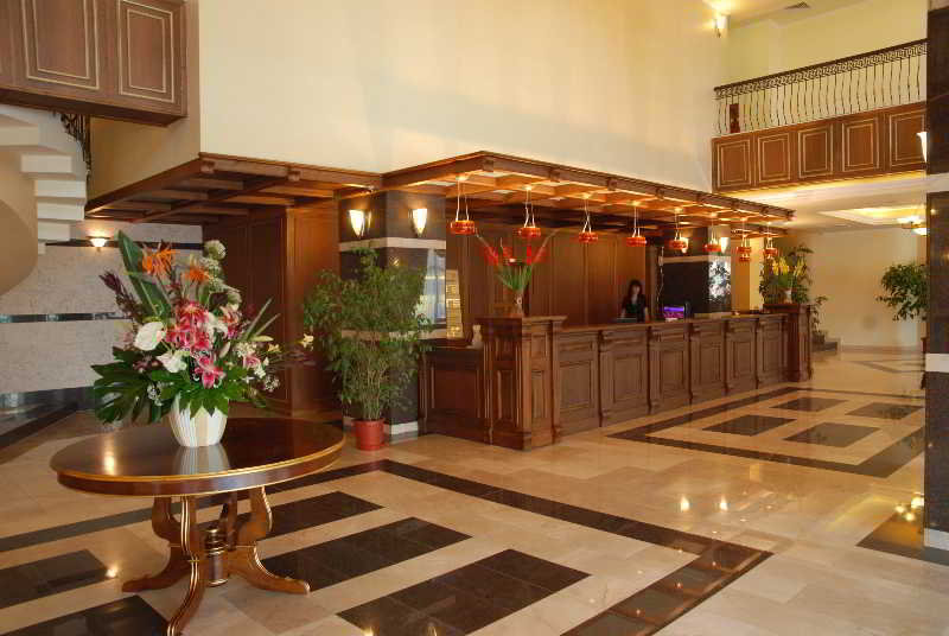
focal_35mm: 26
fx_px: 673
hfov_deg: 70.4
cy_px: 318
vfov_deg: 50.6
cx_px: 474
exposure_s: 1/2.5
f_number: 8
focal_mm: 17
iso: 100
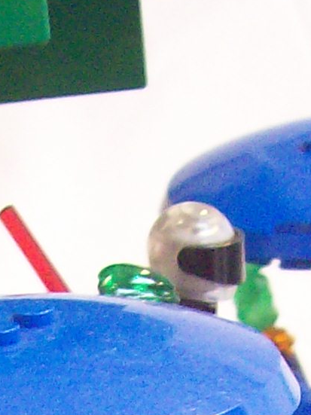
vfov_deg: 9.9
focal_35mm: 186
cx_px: 73
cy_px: 809
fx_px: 2229
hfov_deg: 8.0
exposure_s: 1/30.2
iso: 160
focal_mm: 6
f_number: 2.7
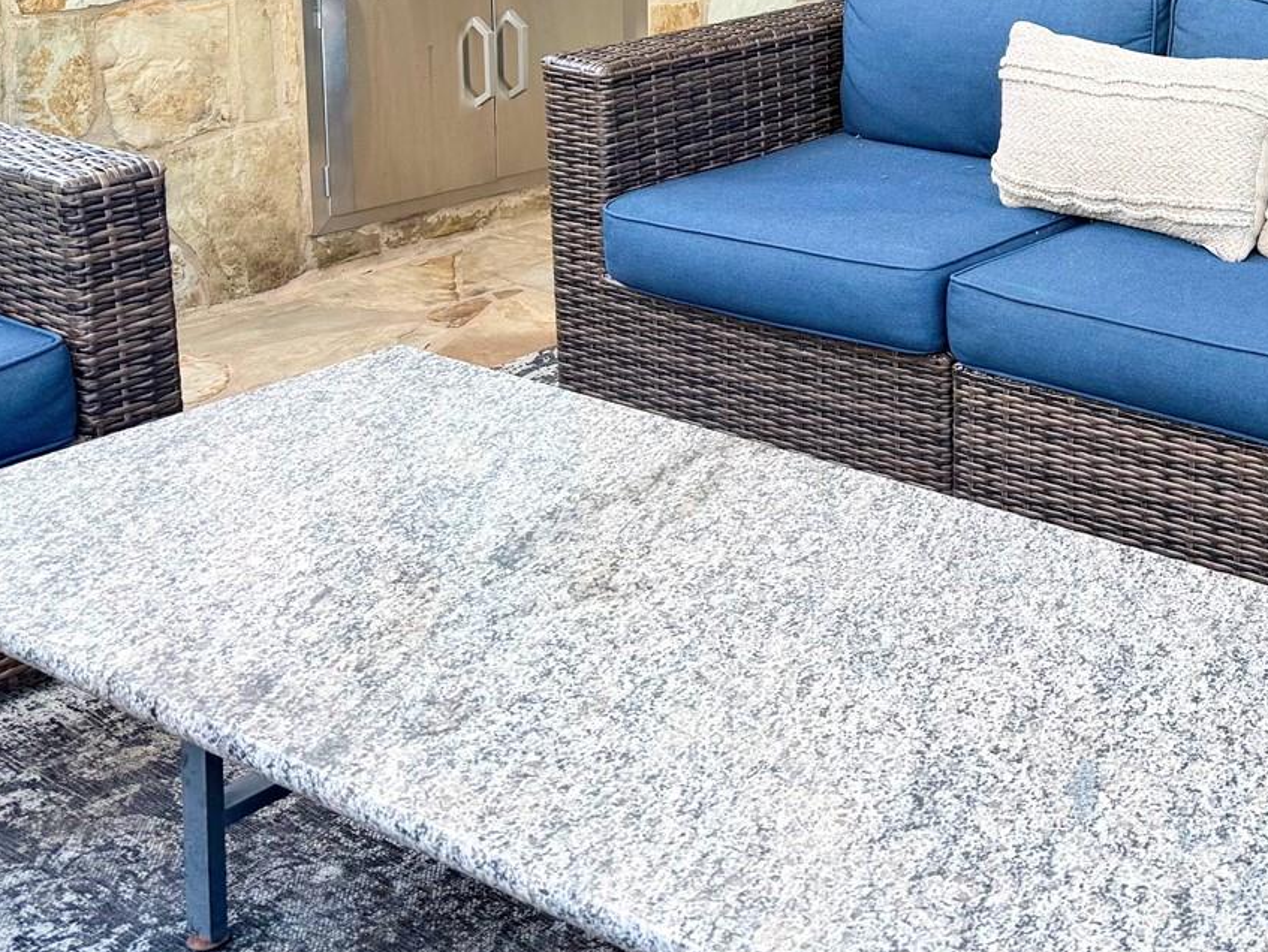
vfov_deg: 24.0
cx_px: 1240
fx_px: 2125
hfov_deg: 31.0
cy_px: -31
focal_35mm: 58
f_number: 1.78
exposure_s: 1/140
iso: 50
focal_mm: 6.76
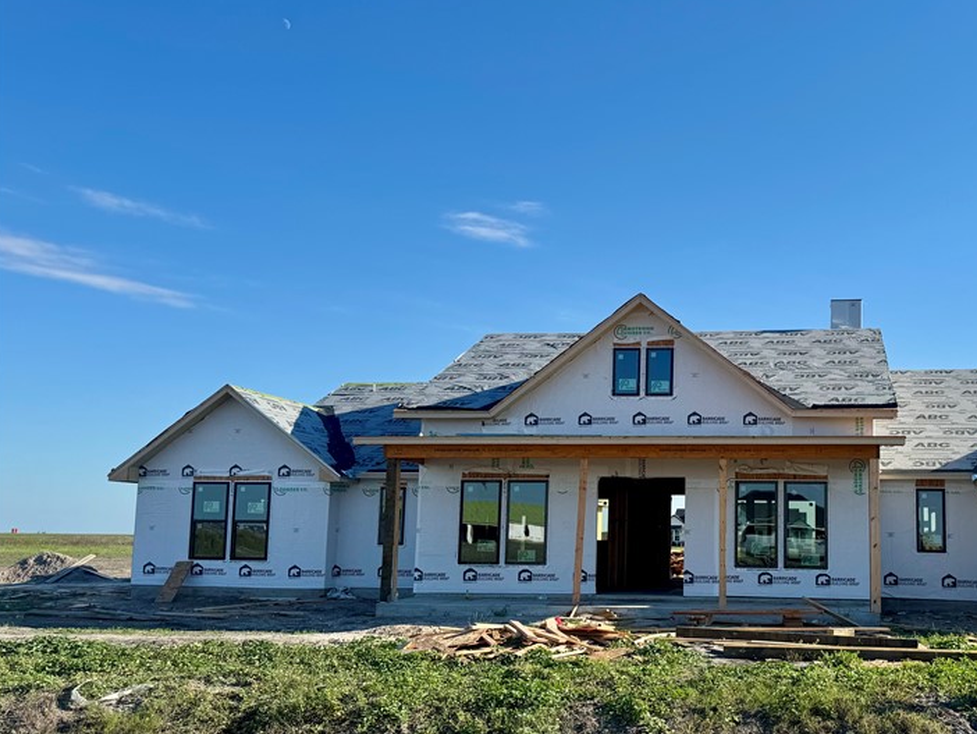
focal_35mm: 35
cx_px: 706
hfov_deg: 50.9
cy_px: 430
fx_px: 988
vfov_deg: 40.6
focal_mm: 6.76
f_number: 1.78
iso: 80
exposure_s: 1/5348
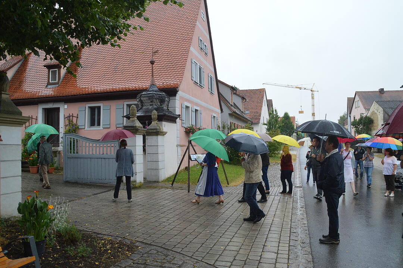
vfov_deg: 47.8
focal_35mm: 27
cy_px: 134
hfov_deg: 67.4
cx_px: 202
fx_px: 302
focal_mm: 18
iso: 800
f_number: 8
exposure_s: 1/250
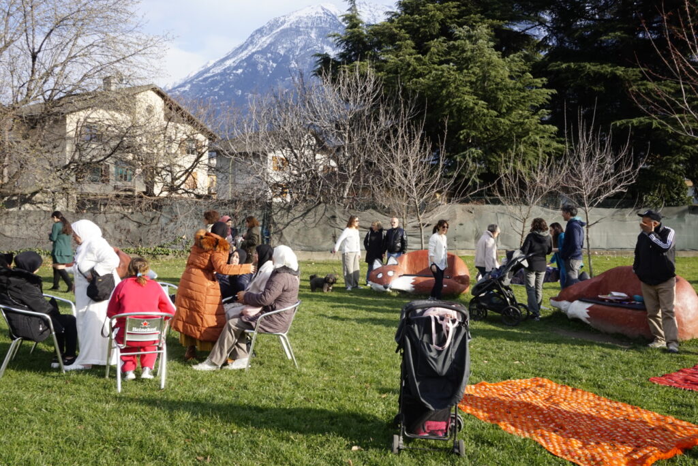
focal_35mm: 32
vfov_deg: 41.8
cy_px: 233
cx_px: 349
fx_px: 611
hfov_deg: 59.5
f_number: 9
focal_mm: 21
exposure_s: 1/80
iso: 100
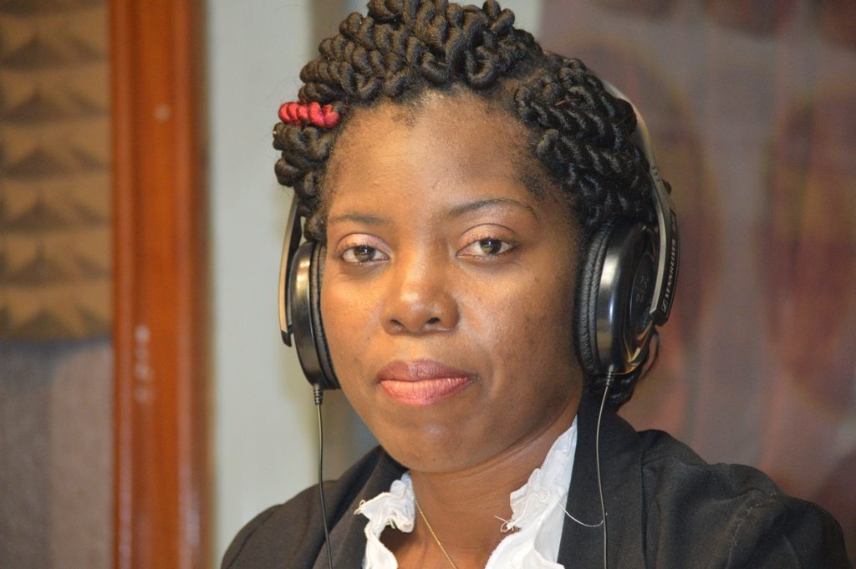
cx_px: 428
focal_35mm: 128
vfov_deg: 10.7
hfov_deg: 16.1
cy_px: 284
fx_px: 3029
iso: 2200
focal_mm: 85
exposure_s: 1/60
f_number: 4.2
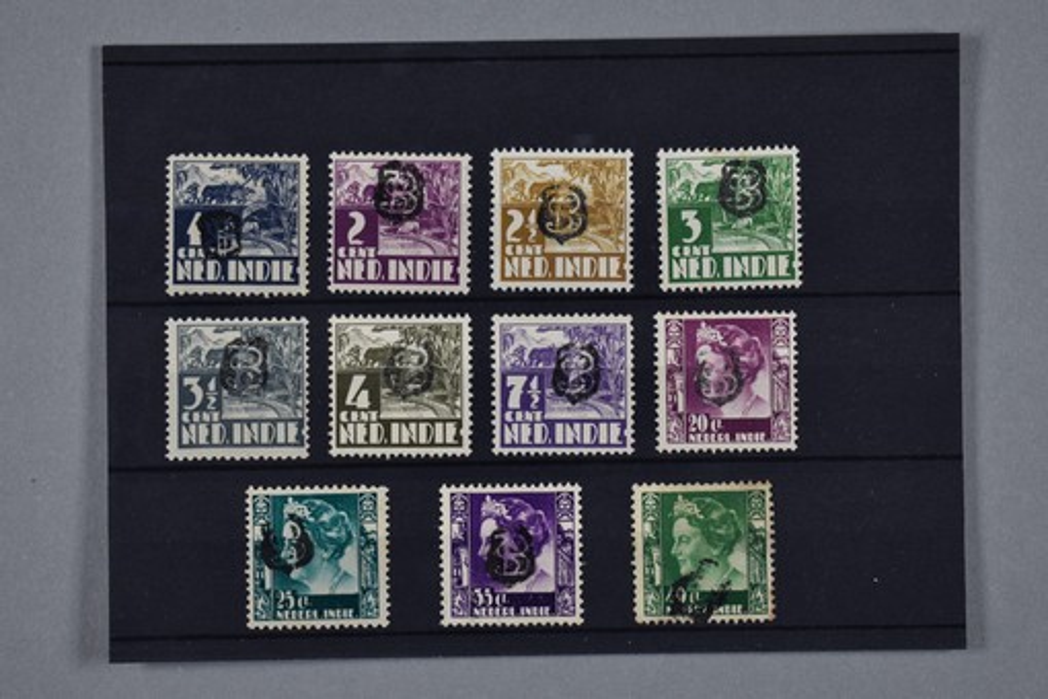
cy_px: 350
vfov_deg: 20.2
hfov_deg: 29.9
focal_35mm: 68
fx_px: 1965
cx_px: 524
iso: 100
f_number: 5
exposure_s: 1/80
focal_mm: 45
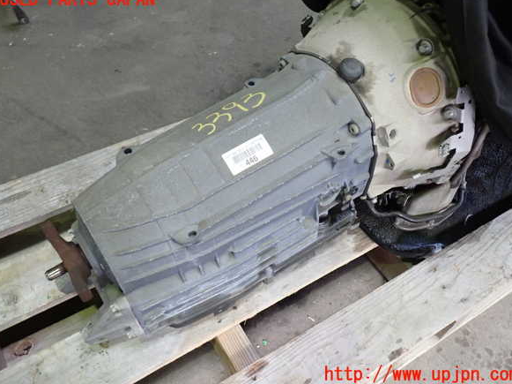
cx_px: 259
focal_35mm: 31
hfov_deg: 58.4
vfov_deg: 45.4
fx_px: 458
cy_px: 187
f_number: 2.3
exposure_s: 1/30
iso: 250
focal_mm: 5.4
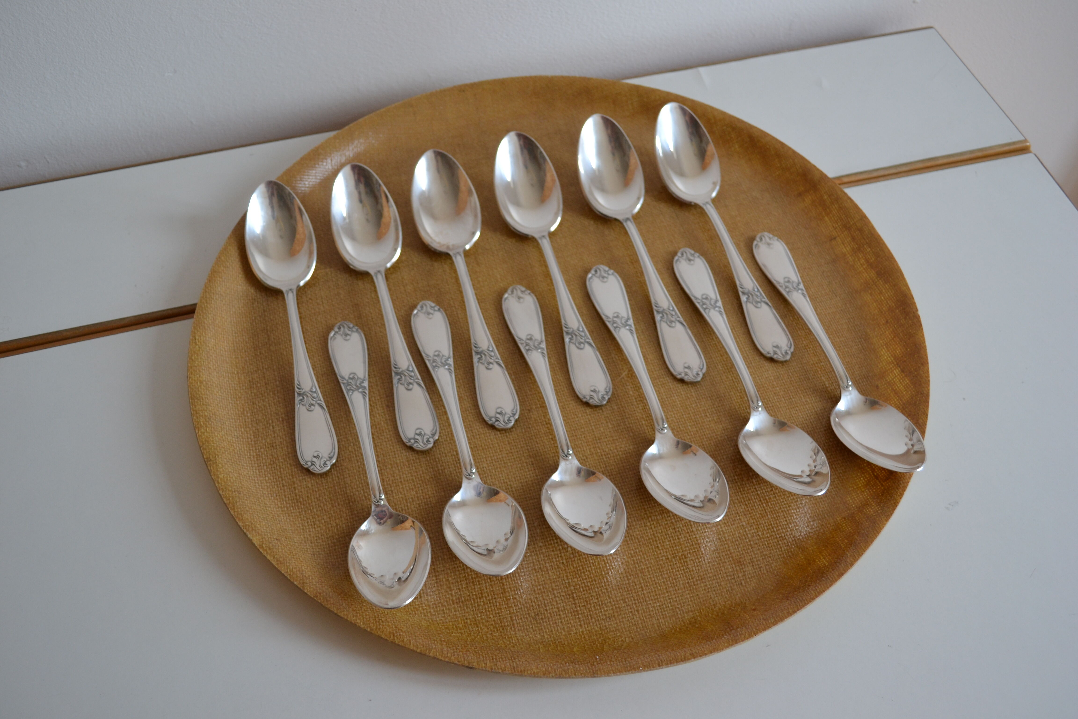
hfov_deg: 57.2
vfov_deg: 40.0
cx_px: 539
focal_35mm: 33
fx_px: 988
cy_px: 360
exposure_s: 1/80
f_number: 4.5
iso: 400
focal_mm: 22
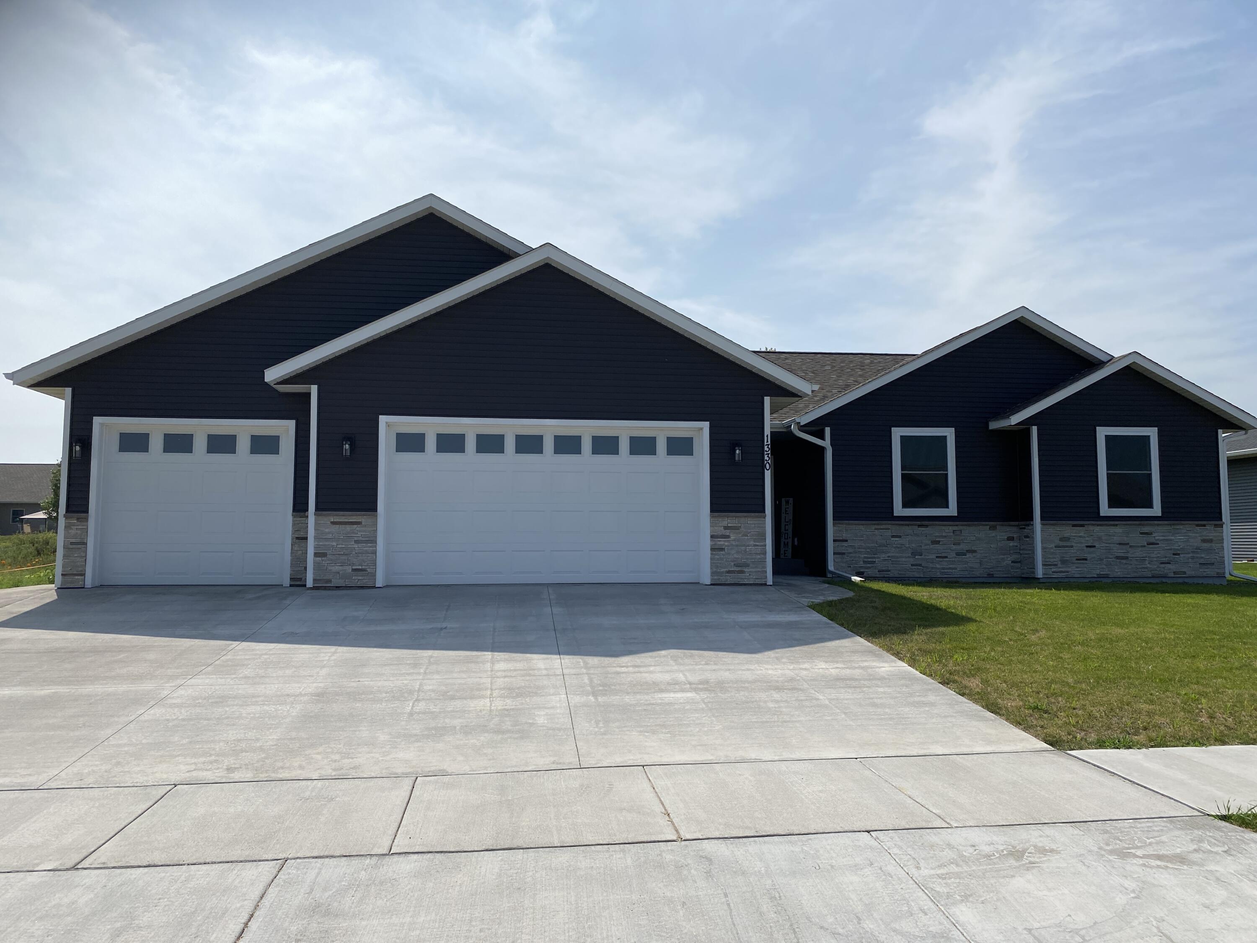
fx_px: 944
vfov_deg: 53.1
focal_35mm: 26
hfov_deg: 67.3
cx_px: 628
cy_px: 472
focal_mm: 4.25
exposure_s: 1/6757
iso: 32
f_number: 1.8
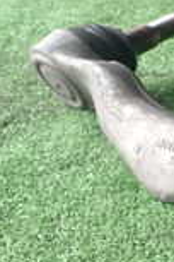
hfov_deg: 10.7
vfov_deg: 19.8
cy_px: 217
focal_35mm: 102
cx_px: 467
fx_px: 739
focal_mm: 4.5
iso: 100
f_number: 2.8
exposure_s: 1/80
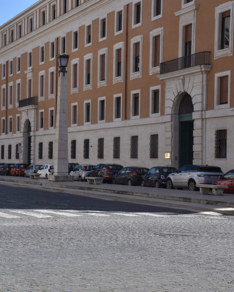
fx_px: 736
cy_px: 145
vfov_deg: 22.5
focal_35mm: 85
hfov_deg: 17.8
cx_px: 31
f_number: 29
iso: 400
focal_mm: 40
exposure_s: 1/125
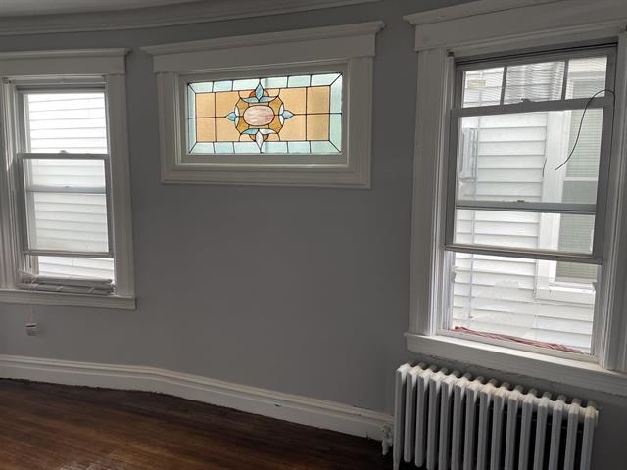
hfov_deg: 67.3
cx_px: 314
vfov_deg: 53.1
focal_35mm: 26
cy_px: 235
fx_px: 471
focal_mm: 5.1
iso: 125
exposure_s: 1/121
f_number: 1.6
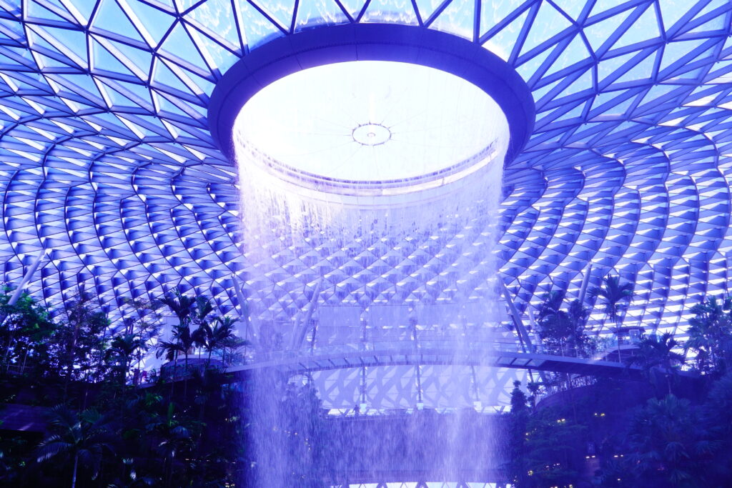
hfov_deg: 49.5
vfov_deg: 34.2
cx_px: 366
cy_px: 244
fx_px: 793
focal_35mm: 39
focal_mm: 26
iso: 100
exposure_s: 1/80
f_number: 6.3
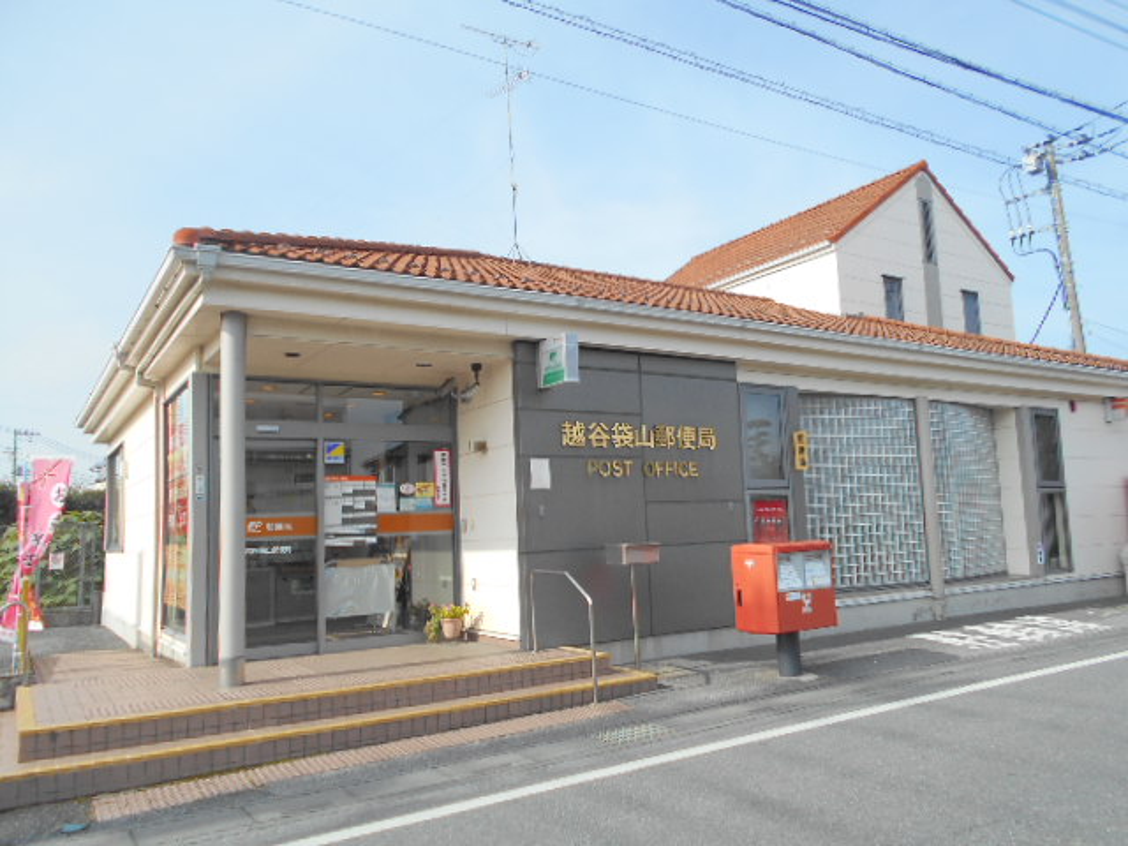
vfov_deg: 53.1
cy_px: 423
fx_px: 847
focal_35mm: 26
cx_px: 564
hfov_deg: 67.3
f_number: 3.2
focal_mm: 4.6
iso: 80
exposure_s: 1/800
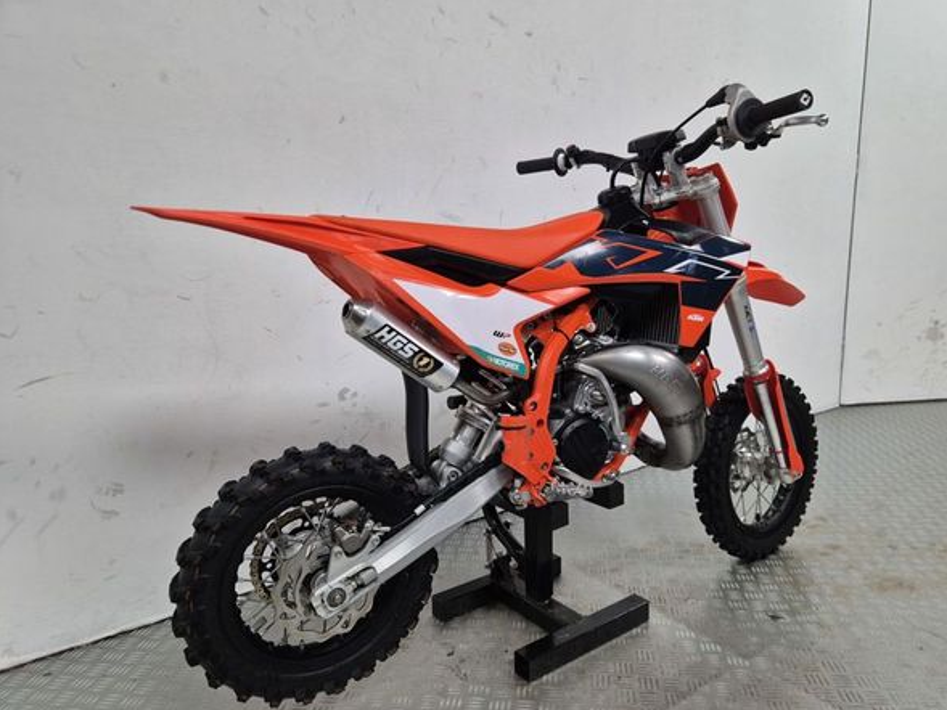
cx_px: 511
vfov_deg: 54.9
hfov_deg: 69.3
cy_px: 355
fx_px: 684
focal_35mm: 25
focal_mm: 5.4
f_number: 1.8
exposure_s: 1/100
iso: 250
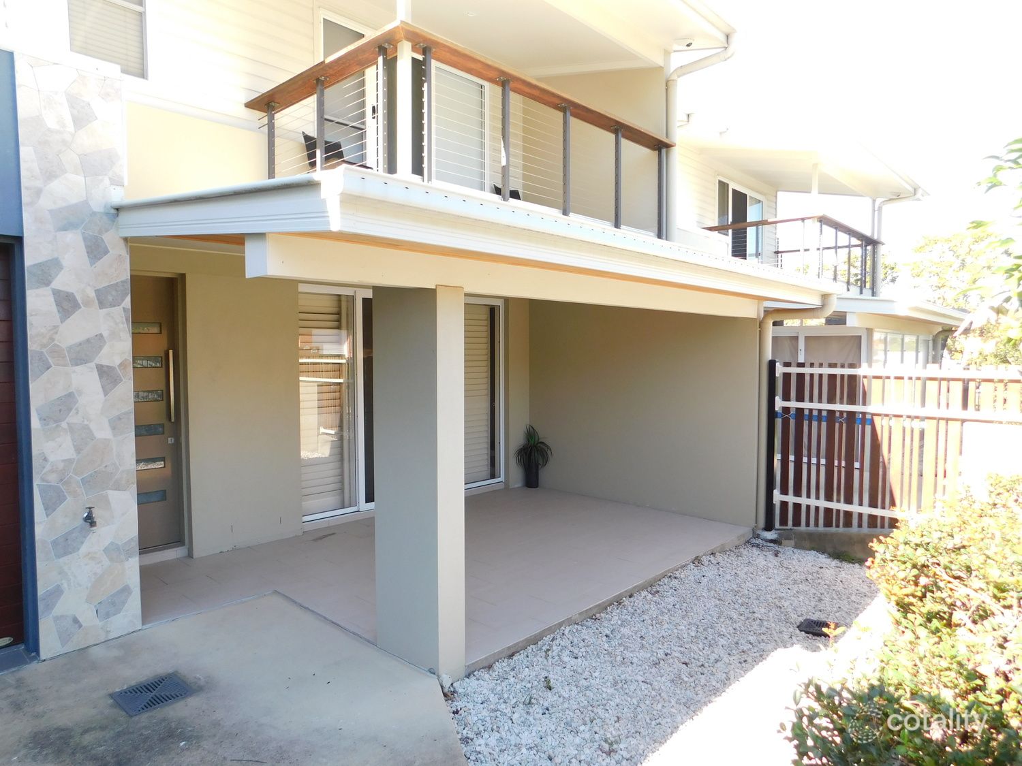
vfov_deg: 58.9
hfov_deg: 73.9
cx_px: 511
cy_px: 383
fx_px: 679
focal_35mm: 23
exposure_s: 1/200
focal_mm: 4
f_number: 3
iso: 125
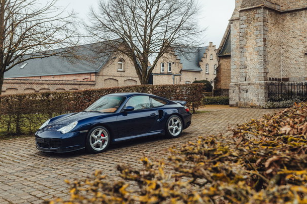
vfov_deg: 30.4
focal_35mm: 44
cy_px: 85
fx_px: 375
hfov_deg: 44.5
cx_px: 154
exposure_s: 1/80
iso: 400
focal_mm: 35
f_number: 5.6
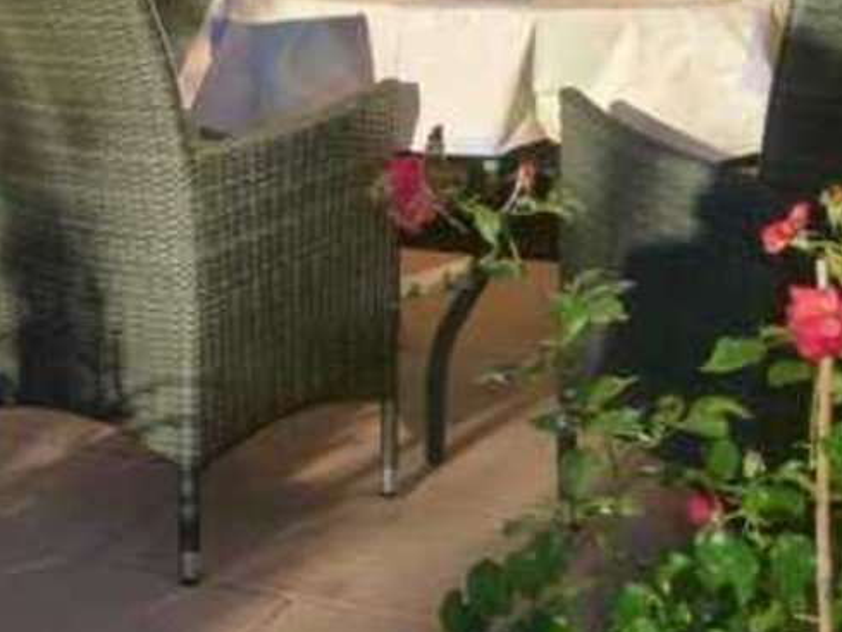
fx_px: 1971
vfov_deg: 17.5
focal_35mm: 81
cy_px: -98
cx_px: 122
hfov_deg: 23.6
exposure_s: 1/500
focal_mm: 5.9
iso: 125
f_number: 5.6
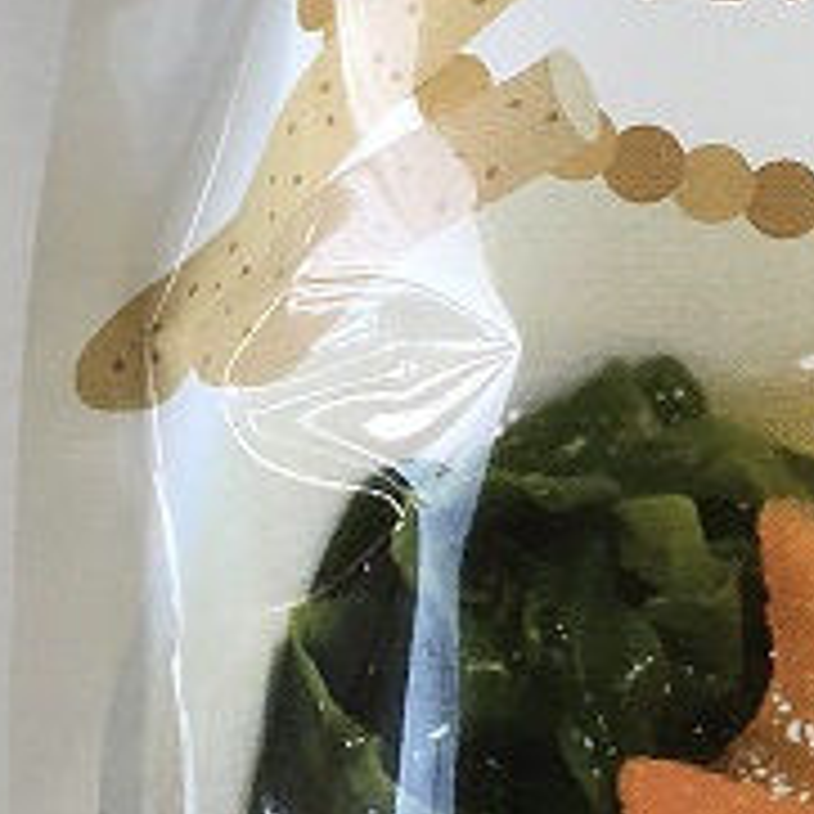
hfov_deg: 12.1
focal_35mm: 138
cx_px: 1205
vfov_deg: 12.7
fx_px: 3671
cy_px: 387
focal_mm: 3.99
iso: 32
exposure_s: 1/33
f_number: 1.8
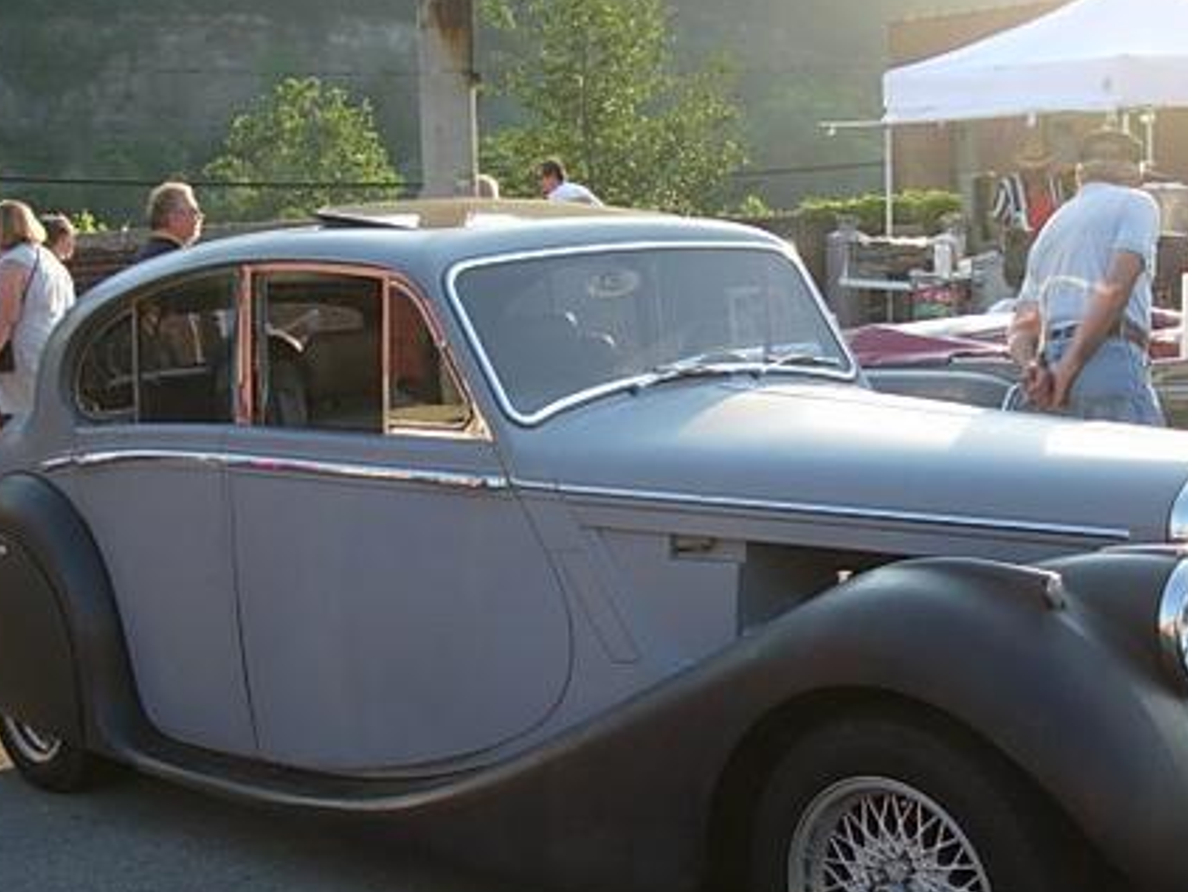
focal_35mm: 54
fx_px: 1854
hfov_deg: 35.4
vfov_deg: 27.0
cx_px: 712
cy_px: 526
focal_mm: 7.8
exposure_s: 1/373
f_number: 2.8
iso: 64
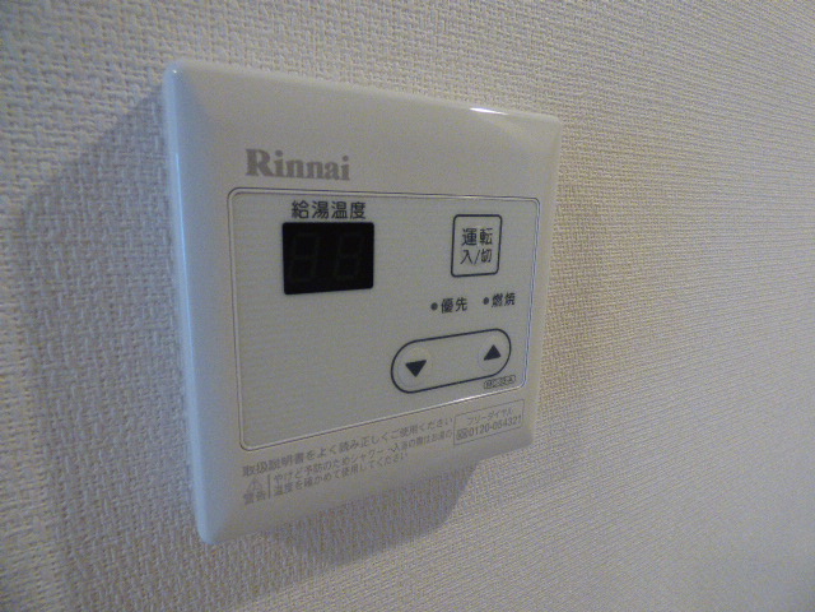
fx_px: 471
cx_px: 408
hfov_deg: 81.7
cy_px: 306
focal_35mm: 20
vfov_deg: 66.0
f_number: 2.8
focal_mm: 3.58
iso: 320
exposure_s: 1/60
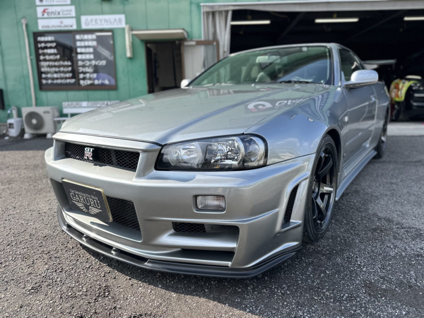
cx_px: 212
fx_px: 294
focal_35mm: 24
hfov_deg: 71.6
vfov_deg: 56.8
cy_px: 159
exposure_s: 1/1692
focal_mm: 6.86
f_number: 1.78
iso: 80
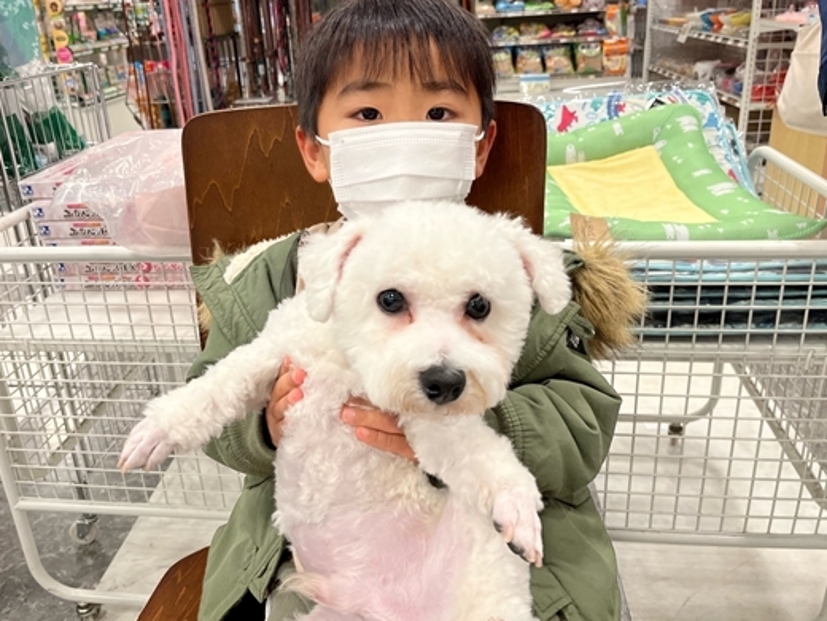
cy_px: 282
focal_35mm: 30
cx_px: 377
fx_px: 717
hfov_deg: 59.9
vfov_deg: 46.7
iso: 64
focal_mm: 5.1
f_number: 1.6
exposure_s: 1/100
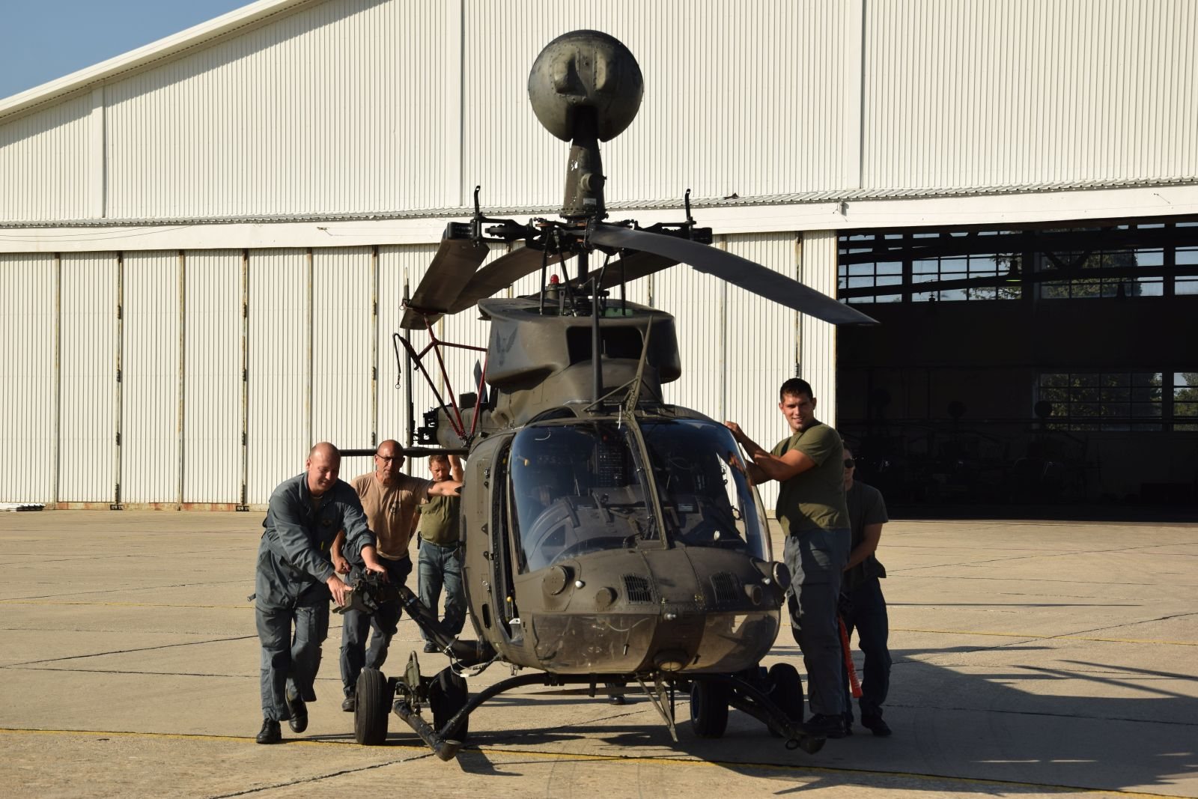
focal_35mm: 78
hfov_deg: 26.0
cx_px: 599
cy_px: 400
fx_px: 2596
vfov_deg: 17.5
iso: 100
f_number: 9
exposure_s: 1/320
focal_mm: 52
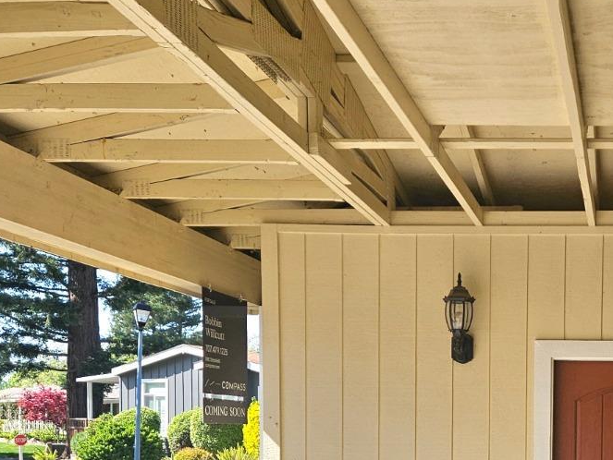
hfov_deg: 34.0
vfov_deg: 26.5
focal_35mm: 52
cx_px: 594
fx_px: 921
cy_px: 464
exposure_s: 1/1250
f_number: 1.8
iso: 40
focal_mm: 5.4
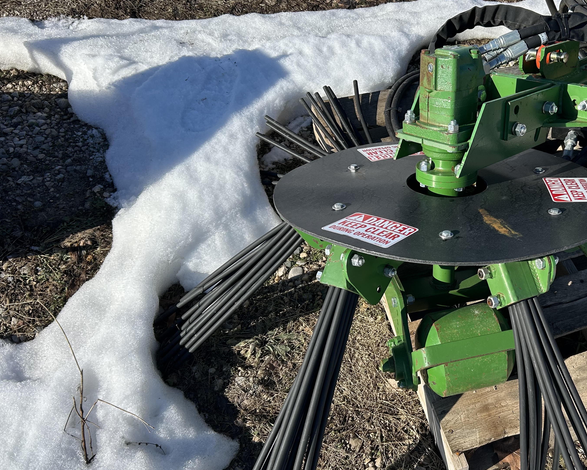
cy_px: 244
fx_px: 660
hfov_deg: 46.3
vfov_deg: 39.1
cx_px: 439
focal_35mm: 38
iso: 50
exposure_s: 1/3356
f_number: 1.5
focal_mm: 5.7
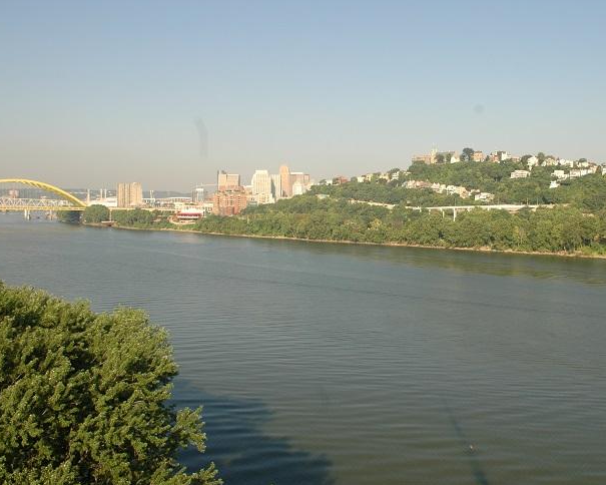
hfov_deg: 55.6
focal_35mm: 32
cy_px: 224
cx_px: 375
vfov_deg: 46.2
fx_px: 567
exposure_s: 1/320
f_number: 7.1
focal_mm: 17
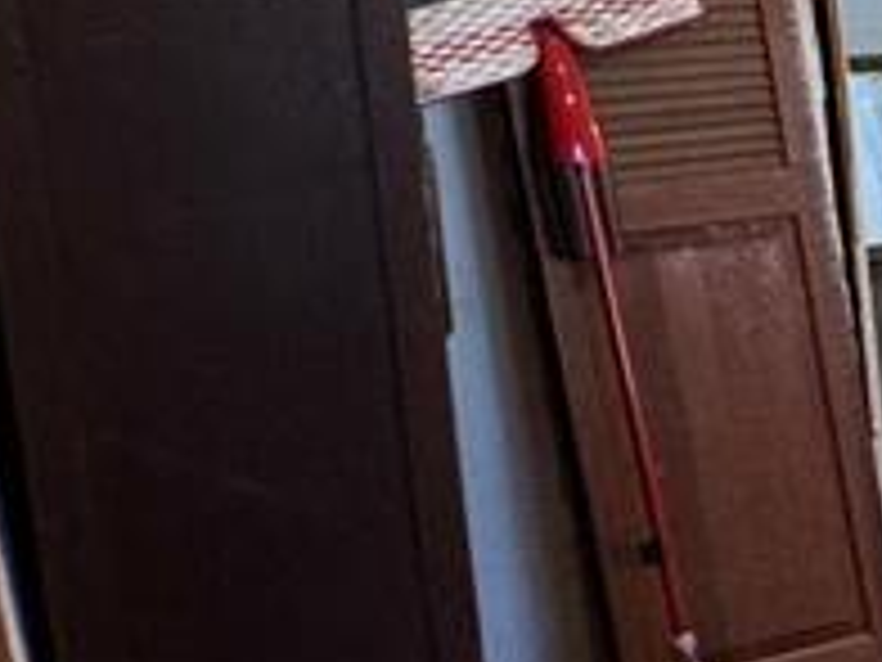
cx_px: 2030
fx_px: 1860
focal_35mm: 73
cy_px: 261
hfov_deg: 15.8
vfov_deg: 20.1
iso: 200
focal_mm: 2.22
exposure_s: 1/60
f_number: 2.2
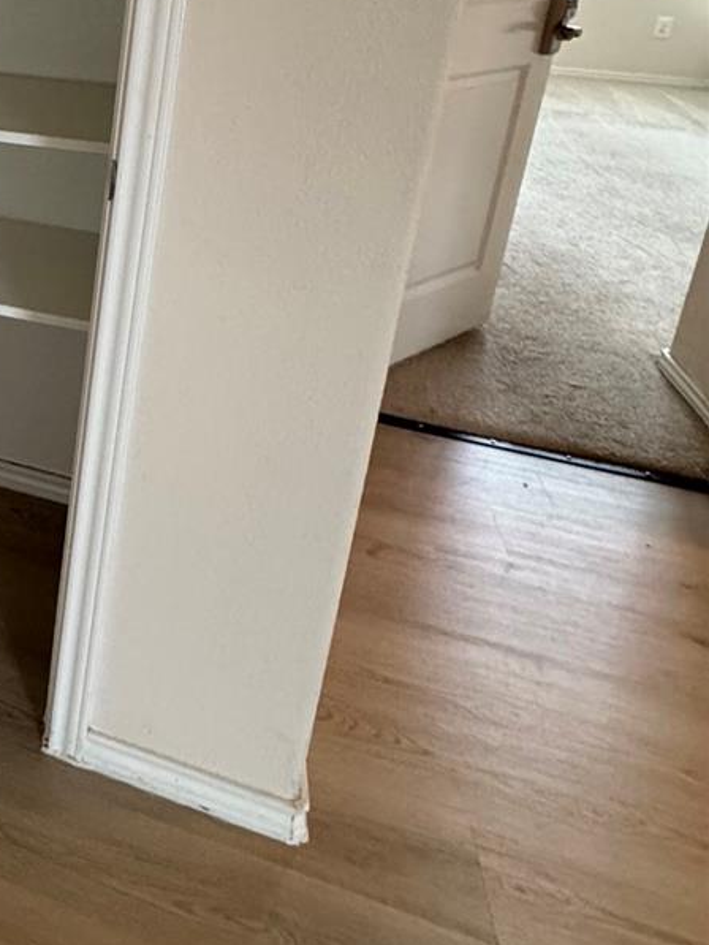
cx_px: -201
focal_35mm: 36
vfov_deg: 47.2
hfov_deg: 31.2
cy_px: 128
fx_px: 983
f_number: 2.2
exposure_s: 1/60
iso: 320
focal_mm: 2.22
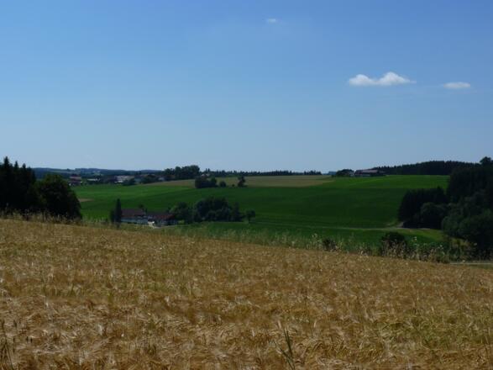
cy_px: 185
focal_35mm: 50
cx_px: 246
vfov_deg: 29.1
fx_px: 712
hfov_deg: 38.2
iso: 80
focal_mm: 9
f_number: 6.3
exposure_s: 1/500
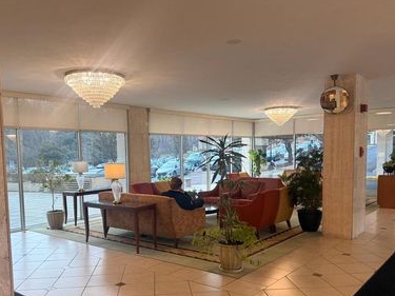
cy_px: 185
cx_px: 186
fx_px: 365
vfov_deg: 43.8
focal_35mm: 32
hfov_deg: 56.8
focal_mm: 6.76
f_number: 1.78
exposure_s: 1/60
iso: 200
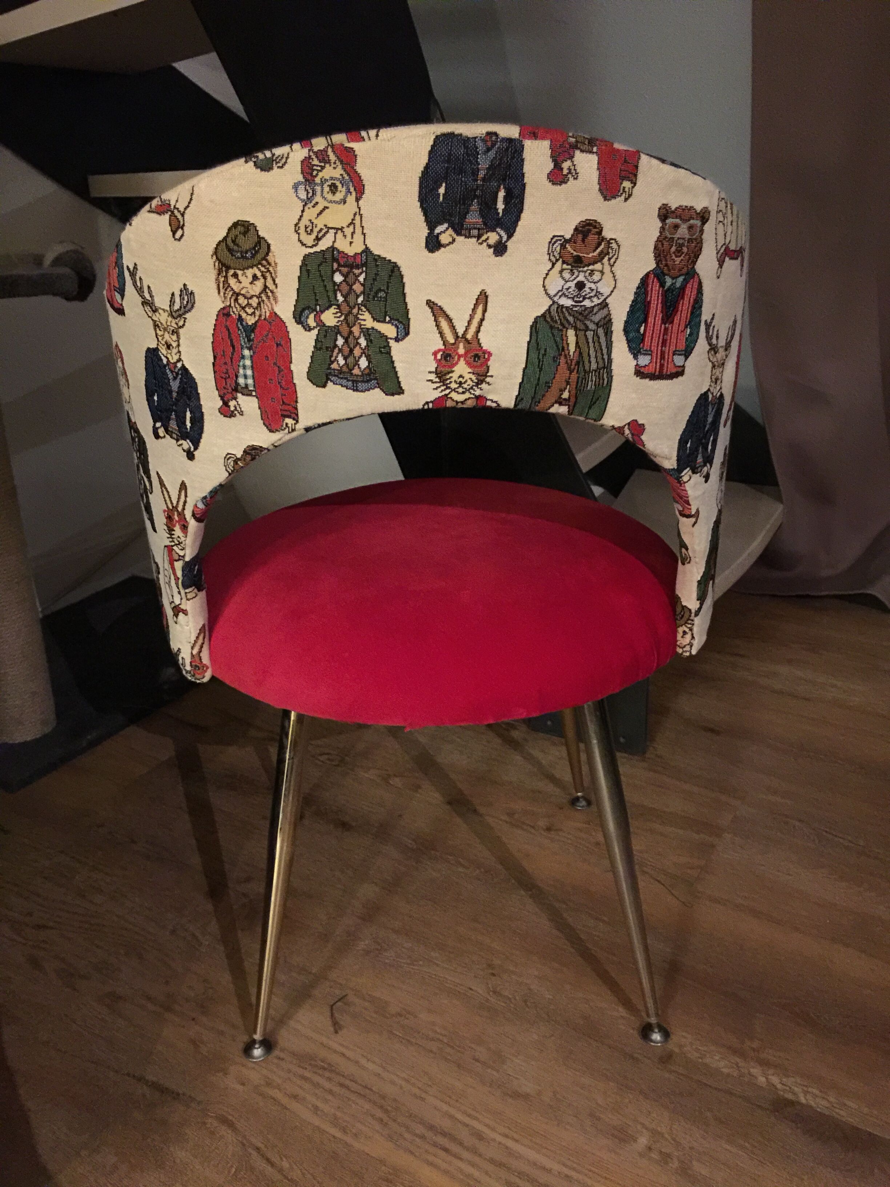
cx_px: 445
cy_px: 594
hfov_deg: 48.2
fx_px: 994
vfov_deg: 61.7
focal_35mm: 29
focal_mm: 4.15
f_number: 2.2
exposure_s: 1/8
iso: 250
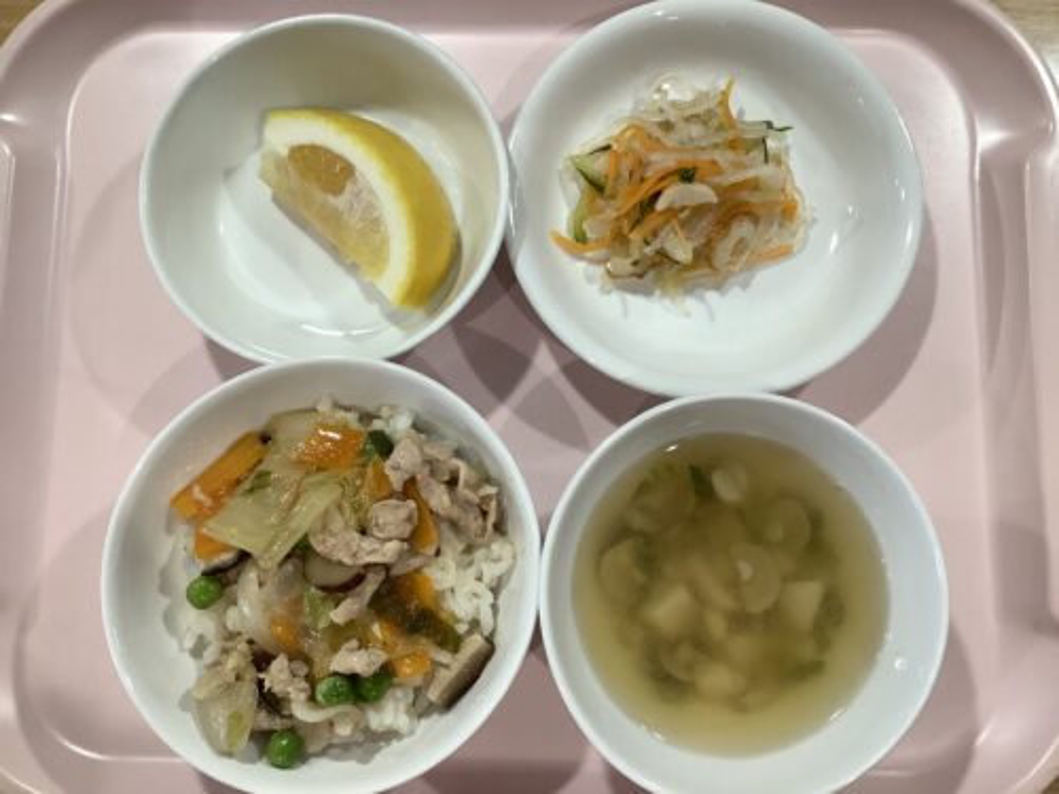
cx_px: 530
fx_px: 948
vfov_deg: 45.4
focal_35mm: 31
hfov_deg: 58.4
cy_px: 397
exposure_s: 1/50
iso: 100
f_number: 2.4
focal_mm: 3.3
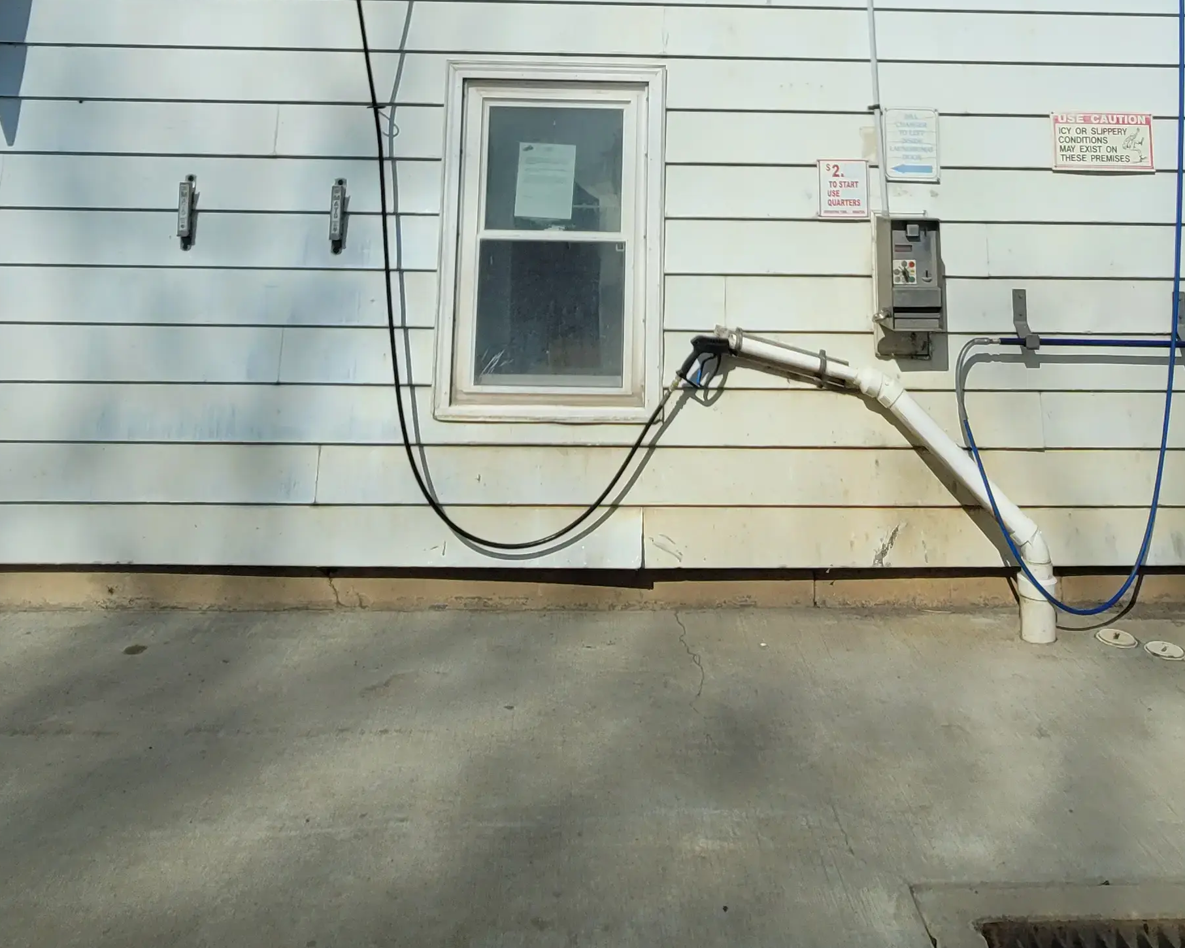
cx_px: 650
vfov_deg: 44.3
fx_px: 982
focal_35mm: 28
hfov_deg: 62.1
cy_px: 12
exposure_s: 1/3092
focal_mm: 2.2
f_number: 2.2
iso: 64
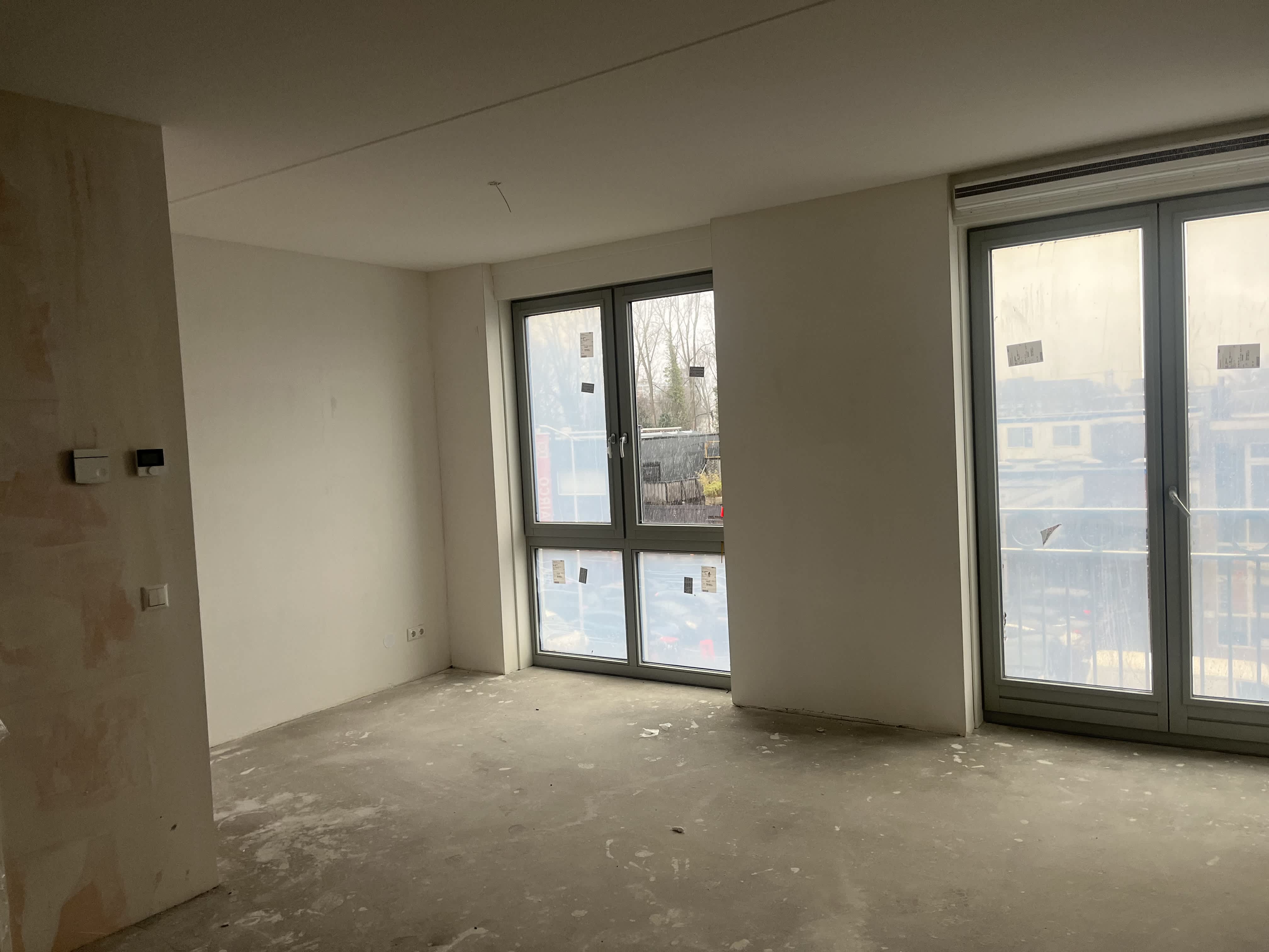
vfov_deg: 53.1
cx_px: 634
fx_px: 953
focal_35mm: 26
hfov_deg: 67.3
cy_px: 476
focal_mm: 5.1
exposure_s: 1/121
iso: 125
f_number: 1.6
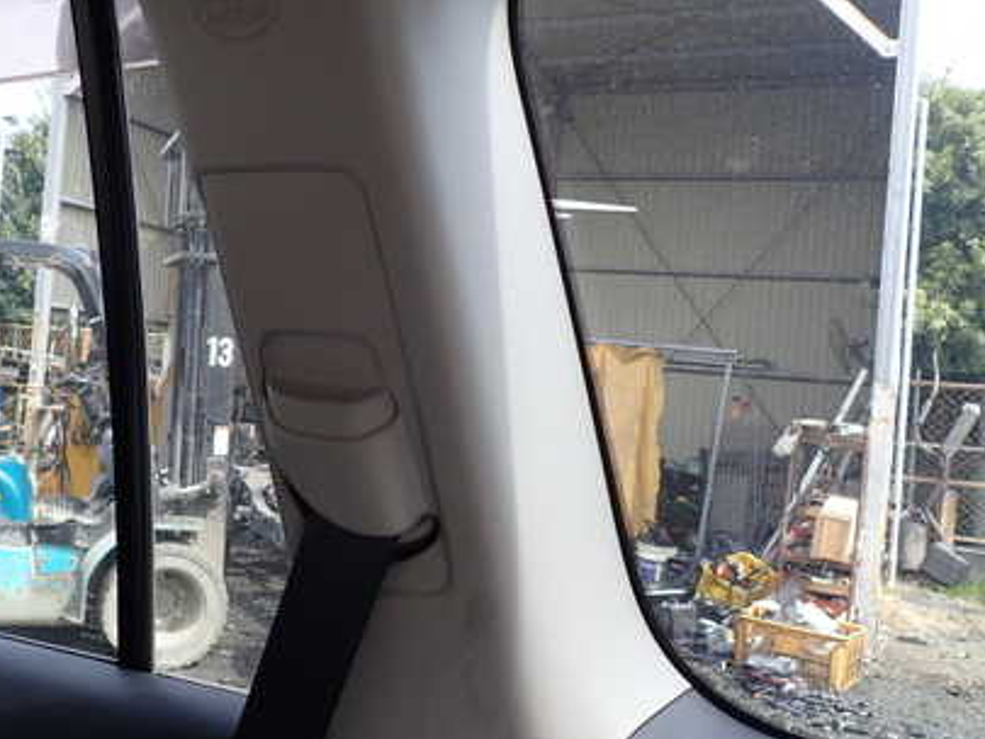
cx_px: 353
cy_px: 370
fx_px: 1053
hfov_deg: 49.5
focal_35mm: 37
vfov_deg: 38.7
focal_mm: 4.5
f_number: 2.8
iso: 100
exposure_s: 1/80
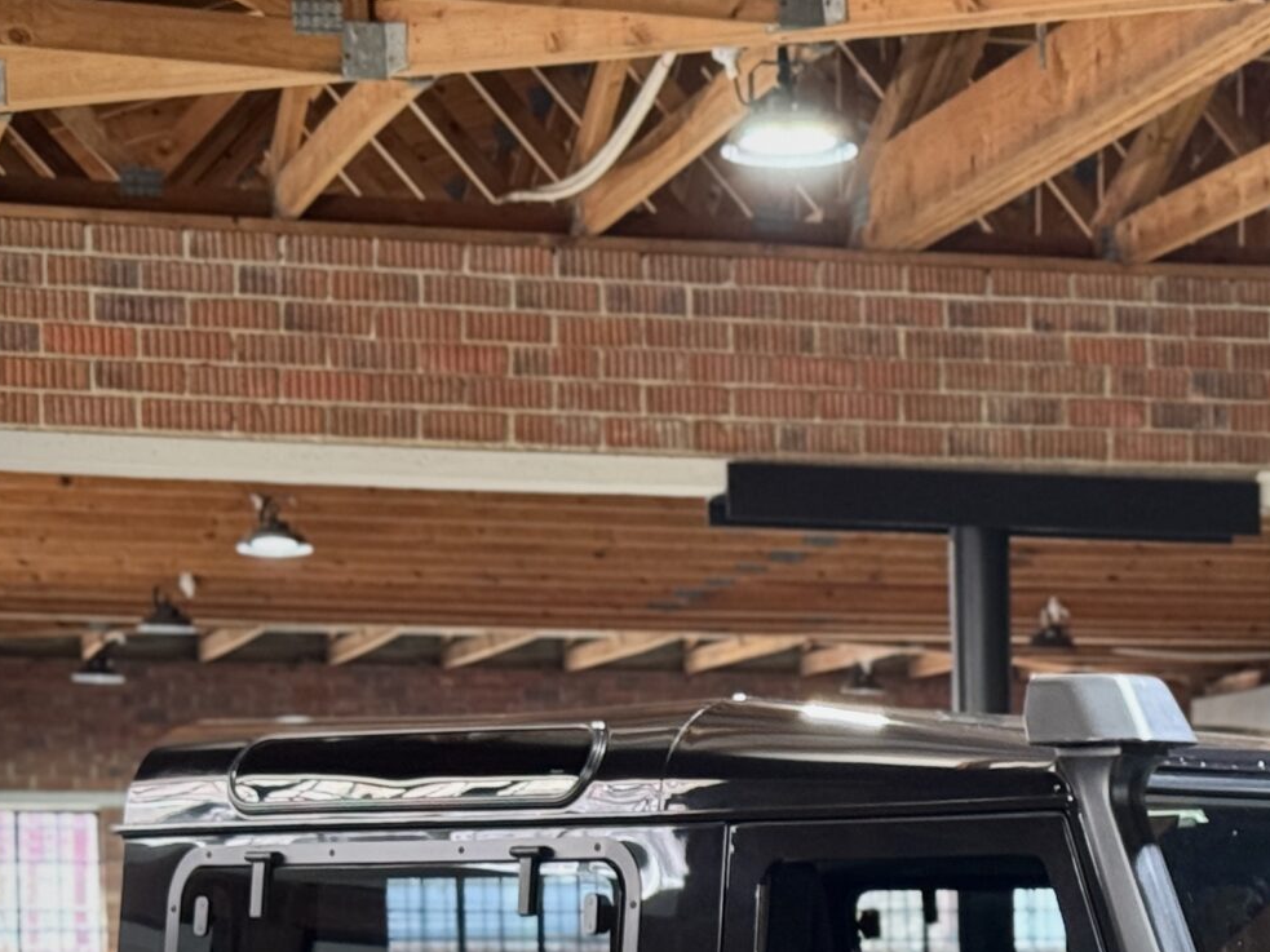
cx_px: 1350
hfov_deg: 15.4
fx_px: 4585
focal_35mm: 125
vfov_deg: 11.6
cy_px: 1217
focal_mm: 6.76
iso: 500
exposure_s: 1/25
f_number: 1.78
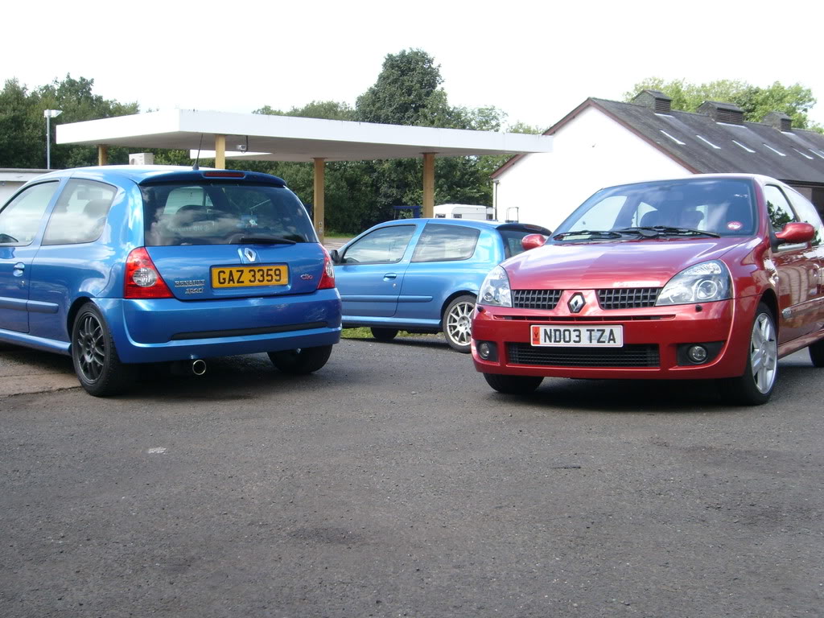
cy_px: 309
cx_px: 412
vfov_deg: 33.6
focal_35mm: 43
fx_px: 1024
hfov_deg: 43.9
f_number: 3
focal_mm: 7.2
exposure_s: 1/350
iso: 80
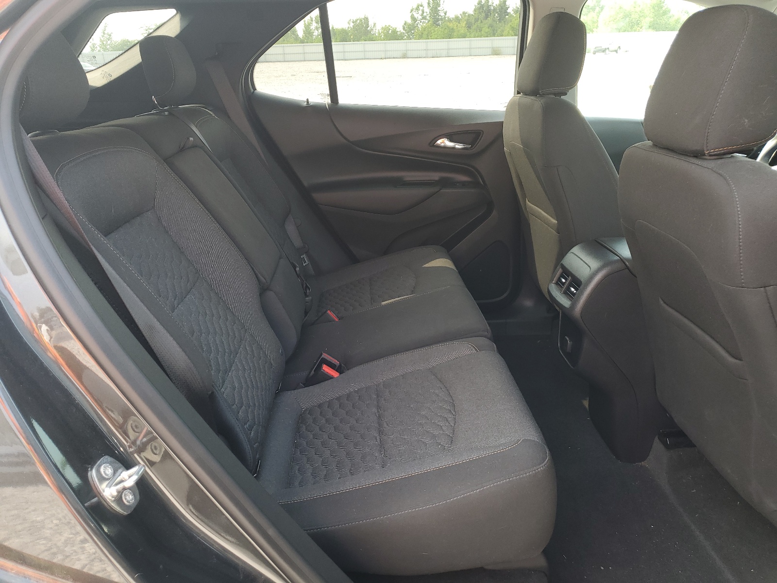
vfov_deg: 53.1
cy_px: 292
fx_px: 584
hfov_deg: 67.3
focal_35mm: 26
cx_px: 388
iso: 50
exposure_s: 1/145
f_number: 1.5
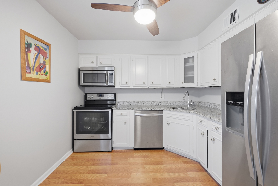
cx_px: 139
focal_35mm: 15
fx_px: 116
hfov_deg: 100.4
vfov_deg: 77.3
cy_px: 93
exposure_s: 1/160
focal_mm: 10
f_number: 7.1
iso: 800
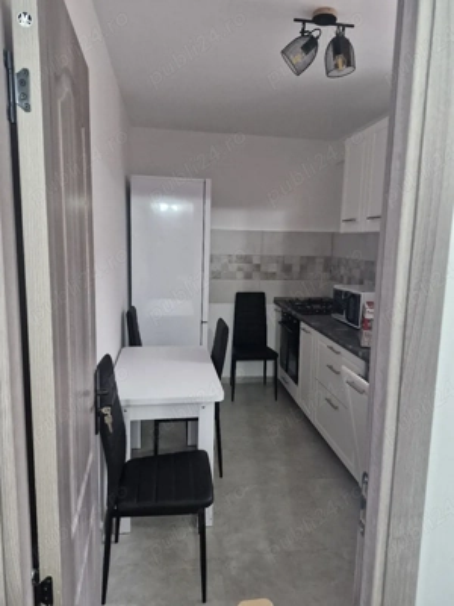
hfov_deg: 58.9
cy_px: 303
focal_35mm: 23
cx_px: 227
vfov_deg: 73.9
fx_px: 402
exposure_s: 1/100
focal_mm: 5.54
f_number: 1.8
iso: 800
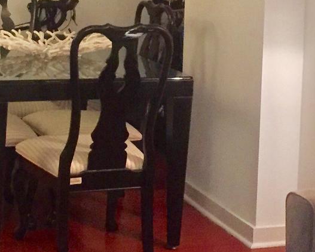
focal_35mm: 110
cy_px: 7
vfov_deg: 13.8
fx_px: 1026
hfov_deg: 17.4
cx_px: 115
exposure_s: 1/30
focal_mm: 4.15
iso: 250
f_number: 2.2
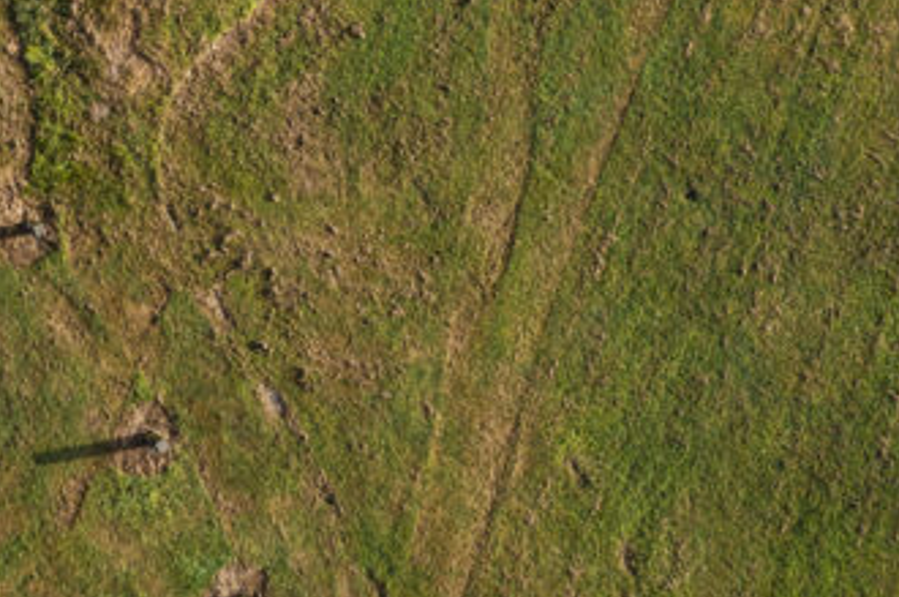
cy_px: 109
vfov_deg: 15.5
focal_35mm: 87
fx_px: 2169
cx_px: -357
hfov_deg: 20.7
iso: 100
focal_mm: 10.26
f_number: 5
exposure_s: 1/160
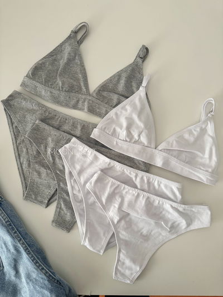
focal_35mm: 24
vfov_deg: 71.6
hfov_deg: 56.8
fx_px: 206
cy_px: 148
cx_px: 112
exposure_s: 1/60
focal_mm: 6.76
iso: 400
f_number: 1.78
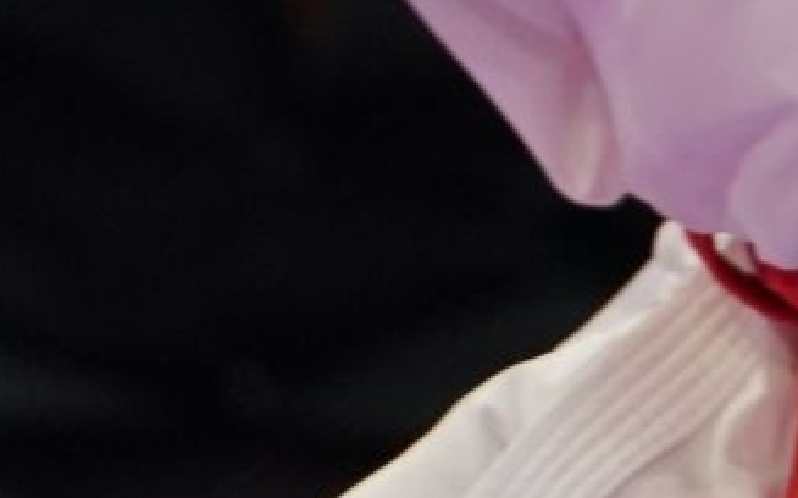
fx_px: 36583
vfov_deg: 0.8
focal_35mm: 1683
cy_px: -354
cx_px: 1047
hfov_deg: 1.2
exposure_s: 1/1000
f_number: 2.8
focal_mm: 200
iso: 1600
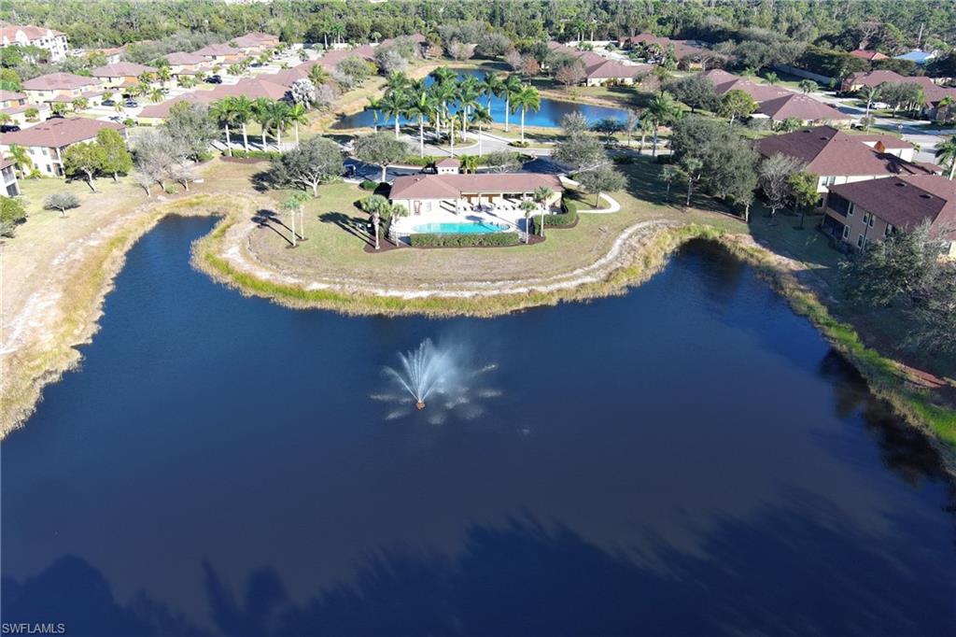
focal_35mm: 29
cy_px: 318
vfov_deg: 44.9
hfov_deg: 63.7
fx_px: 770
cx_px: 478
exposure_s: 1/70.2
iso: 100
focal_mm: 10.57
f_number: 2.8
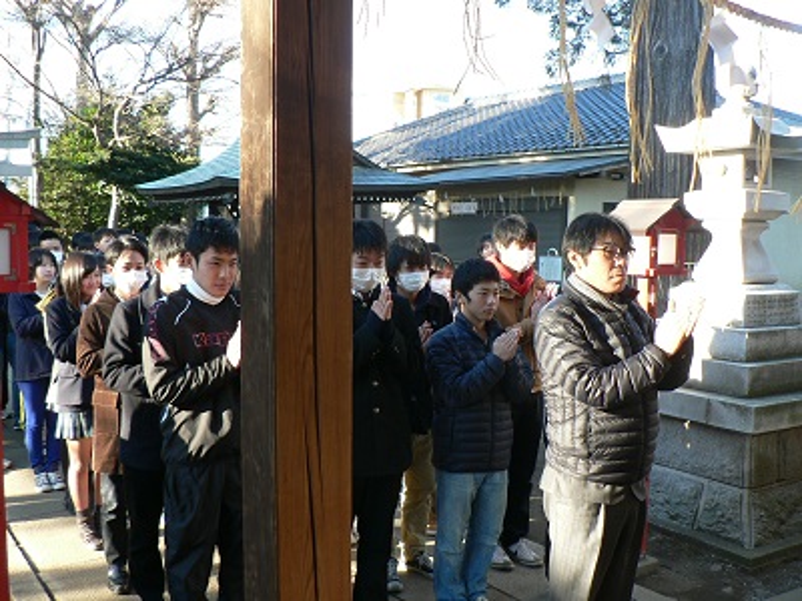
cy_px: 300
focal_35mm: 36
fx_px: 834
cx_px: 401
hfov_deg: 51.4
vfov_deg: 39.7
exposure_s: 1/50
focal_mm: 6
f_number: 2.8
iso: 80
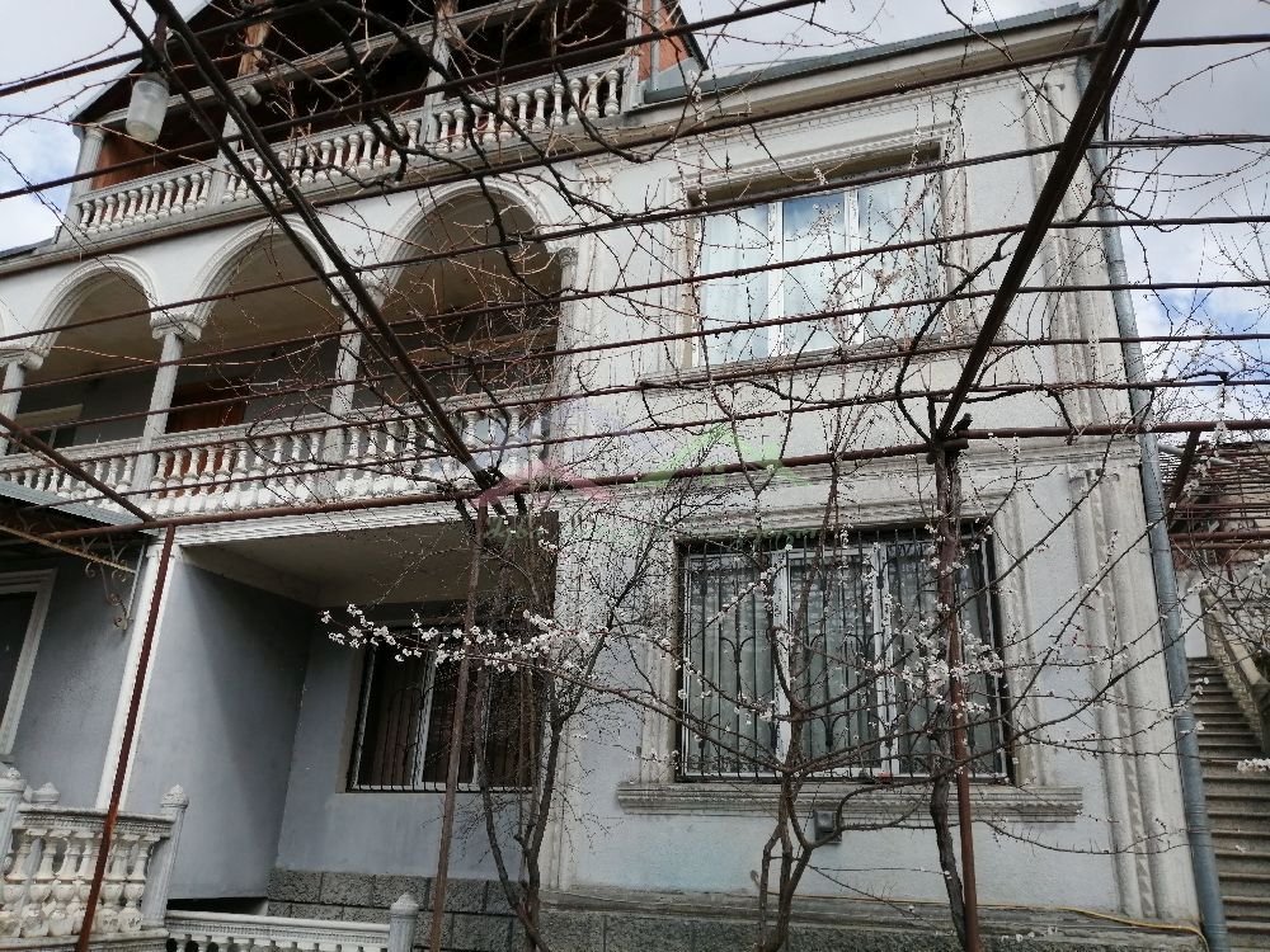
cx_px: 635
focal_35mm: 26
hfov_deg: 67.3
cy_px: 476
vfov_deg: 53.1
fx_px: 954
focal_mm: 3.62
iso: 50
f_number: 1.8
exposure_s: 1/1170
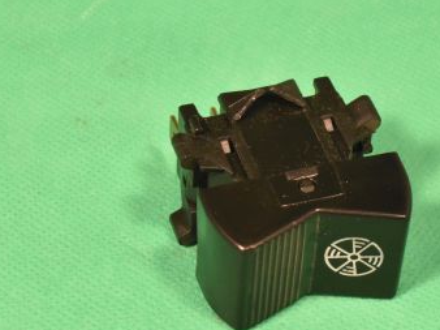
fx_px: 1789
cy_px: 172
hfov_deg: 14.0
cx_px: 336
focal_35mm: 141
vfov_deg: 10.5
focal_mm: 55
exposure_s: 1/100
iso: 3200
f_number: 20
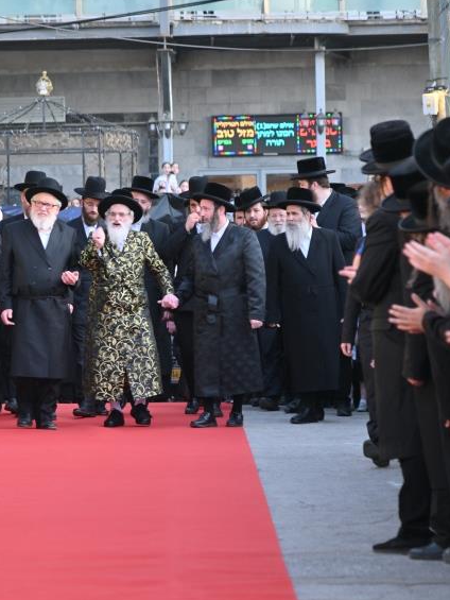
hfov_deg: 7.1
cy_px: 323
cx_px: 81
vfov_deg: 9.5
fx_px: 3621
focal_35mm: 209
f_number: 4
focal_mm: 120
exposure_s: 1/200
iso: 125
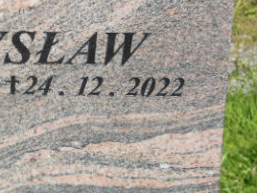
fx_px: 1544
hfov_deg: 9.4
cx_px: -11
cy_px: 93
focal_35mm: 208
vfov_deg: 7.1
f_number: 4.6
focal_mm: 15.5
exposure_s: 1/1000
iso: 125
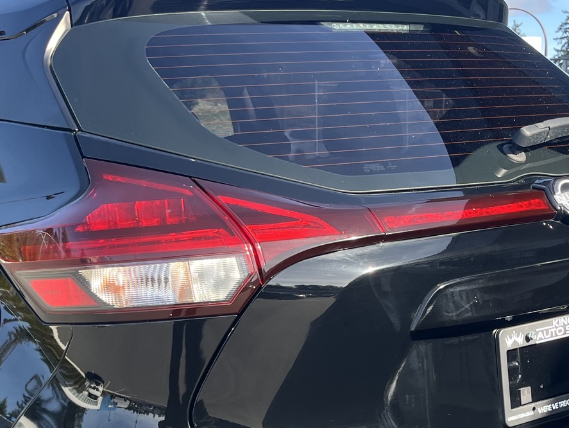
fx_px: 987
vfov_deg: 23.9
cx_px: 233
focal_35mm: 60
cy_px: 371
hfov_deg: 32.1
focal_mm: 5.1
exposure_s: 1/520
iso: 50
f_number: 1.6
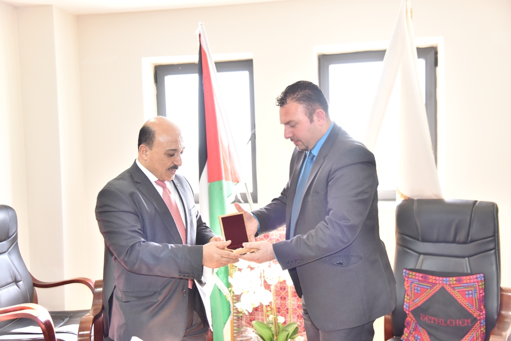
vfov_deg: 35.1
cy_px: 170
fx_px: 539
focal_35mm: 38
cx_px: 256
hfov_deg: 50.7
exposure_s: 1/200
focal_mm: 38
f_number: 4
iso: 2000
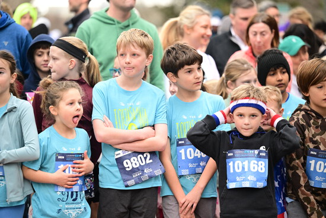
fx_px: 1313
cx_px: 163
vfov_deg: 9.5
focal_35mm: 145
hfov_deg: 14.1
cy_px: 109
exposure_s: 1/3200
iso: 6400
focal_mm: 145
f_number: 2.8
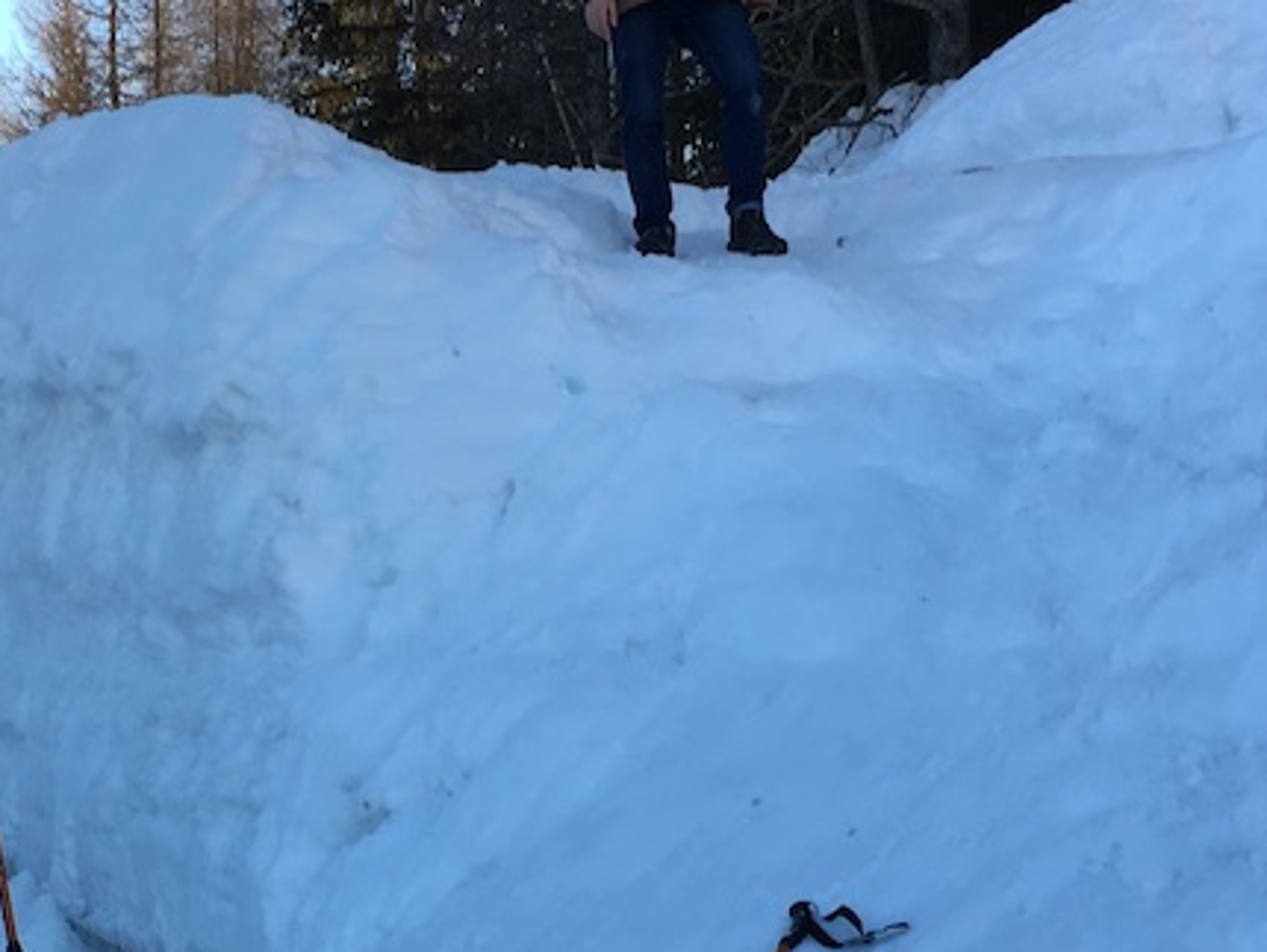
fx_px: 2527
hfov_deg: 27.8
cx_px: 321
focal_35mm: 69
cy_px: 728
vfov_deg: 21.1
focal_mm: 4.15
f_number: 2.2
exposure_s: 1/284
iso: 25
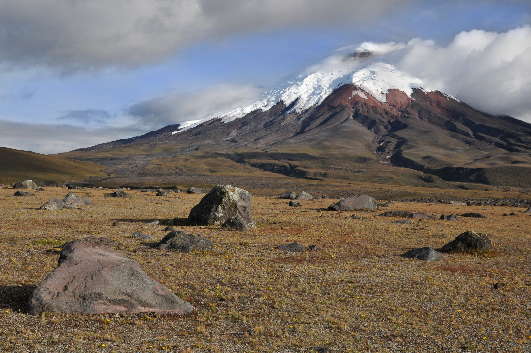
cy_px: 176
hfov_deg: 35.1
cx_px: 266
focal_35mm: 57
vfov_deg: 23.7
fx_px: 840
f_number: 9
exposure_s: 1/125
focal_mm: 38
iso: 200
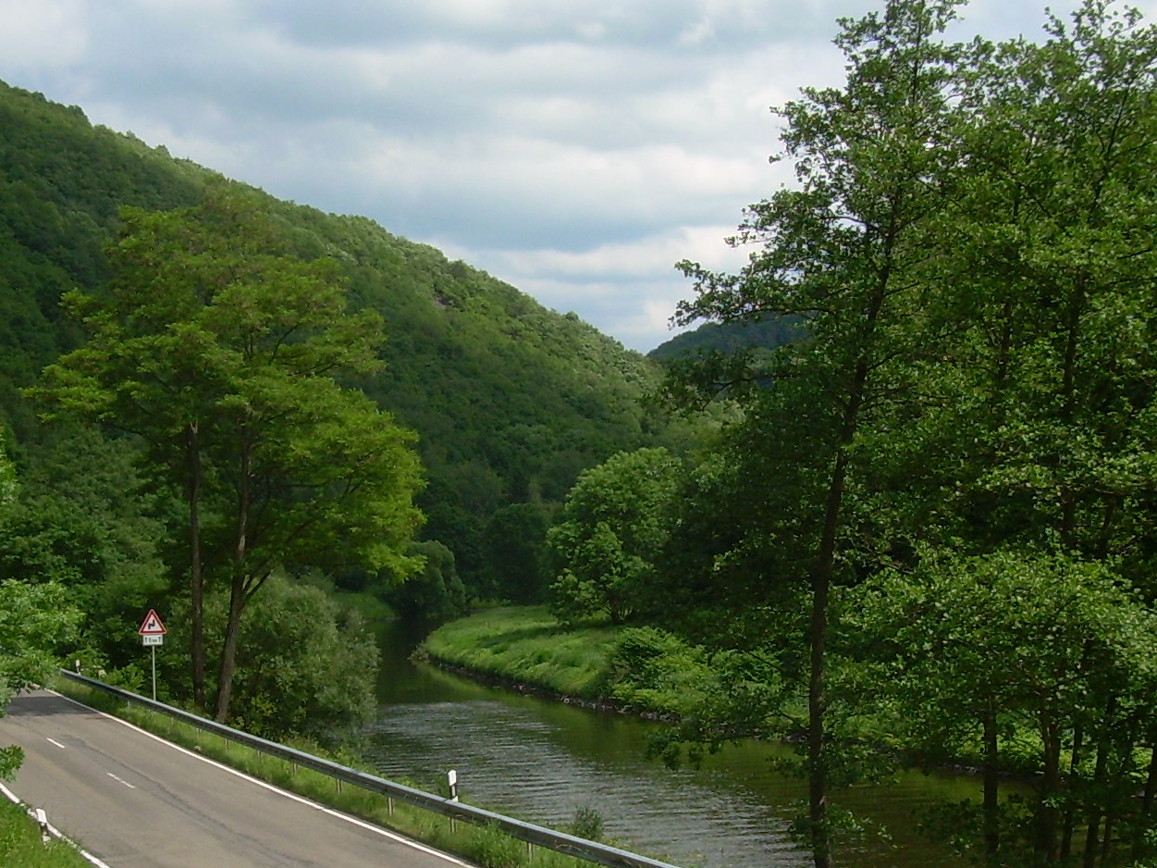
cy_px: 544
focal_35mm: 69
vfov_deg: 21.3
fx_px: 2306
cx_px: 460
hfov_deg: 28.1
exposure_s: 1/421
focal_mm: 6.3
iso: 50
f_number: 4.6
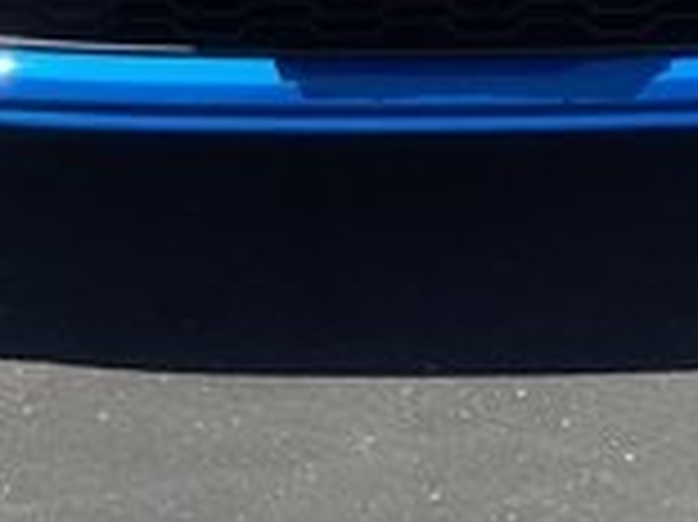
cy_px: -544
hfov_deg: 15.4
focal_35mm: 128
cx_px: 275
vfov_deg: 10.6
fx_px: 2579
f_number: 2.4
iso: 25
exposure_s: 1/831
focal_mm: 3.3
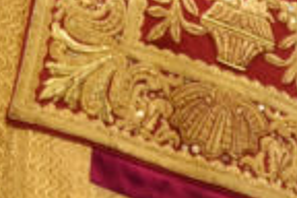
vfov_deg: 1.8
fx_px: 6434
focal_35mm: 780
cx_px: -144
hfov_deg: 2.6
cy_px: -377
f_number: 4
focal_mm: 110
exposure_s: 1/100
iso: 3200
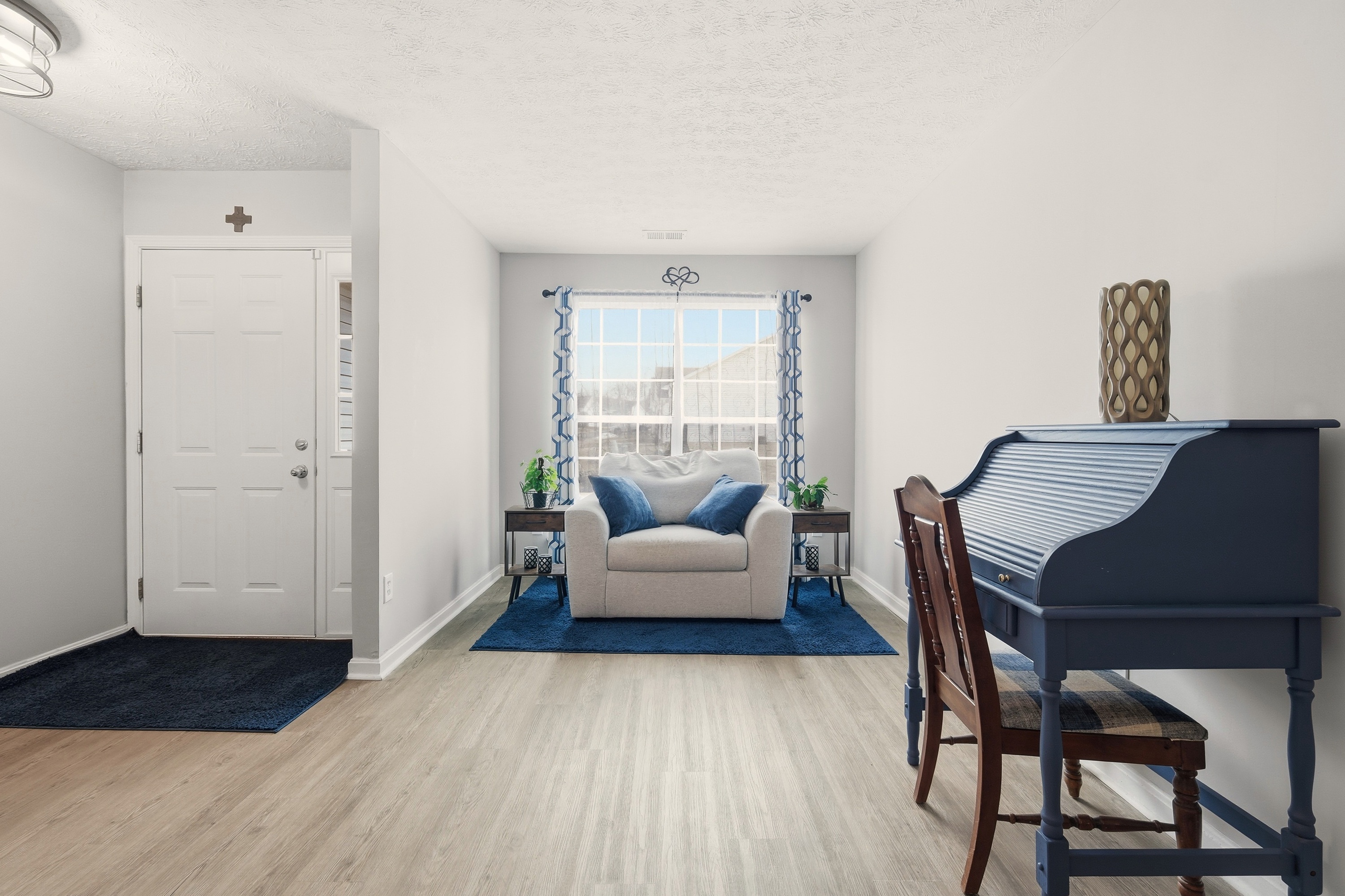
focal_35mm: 15
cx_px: 672
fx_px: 560
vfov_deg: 77.3
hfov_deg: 100.4
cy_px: 448
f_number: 9
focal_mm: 10
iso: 400
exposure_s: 1/90
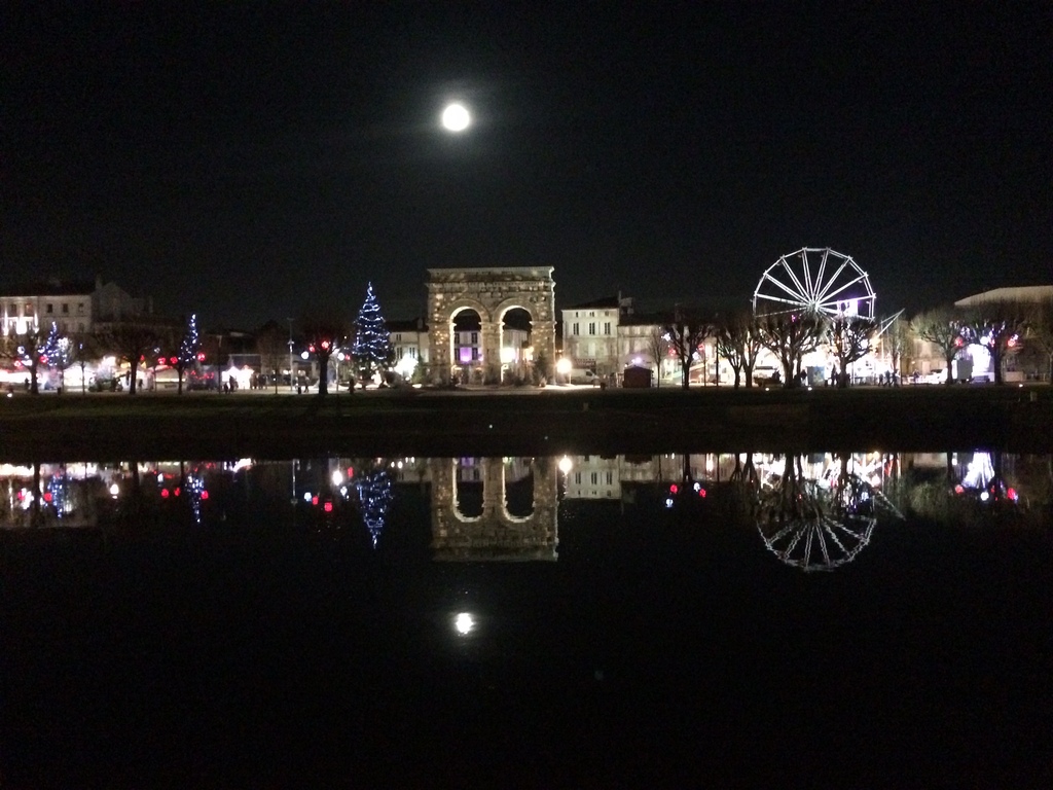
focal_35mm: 29
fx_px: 882
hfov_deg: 61.7
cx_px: 526
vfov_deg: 48.2
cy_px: 395
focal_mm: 4.15
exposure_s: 1/17
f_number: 2.2
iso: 1250
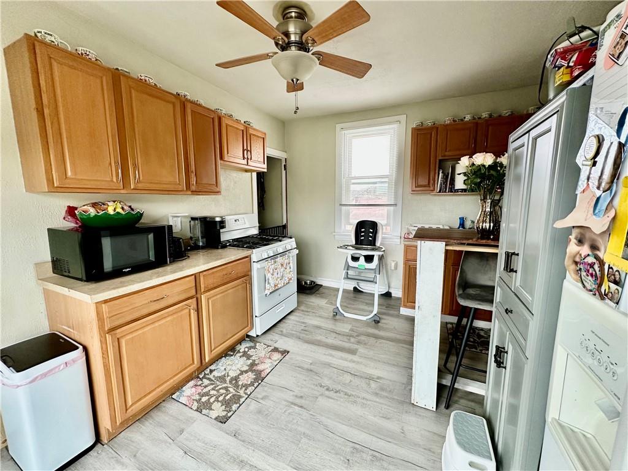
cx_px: 314
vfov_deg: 85.7
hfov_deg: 102.1
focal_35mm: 14
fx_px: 254
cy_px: 236
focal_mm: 2.22
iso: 160
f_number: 2.2
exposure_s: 1/99
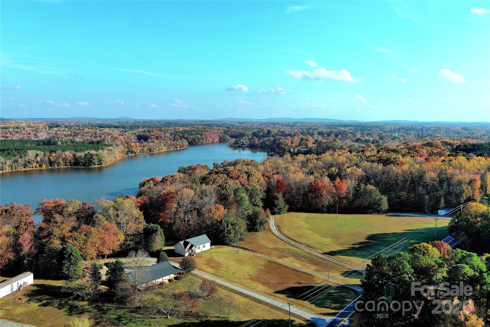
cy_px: 164
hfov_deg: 63.7
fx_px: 395
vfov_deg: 45.0
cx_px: 245
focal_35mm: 29
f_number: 2.8
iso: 100
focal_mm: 10.57
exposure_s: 1/1000
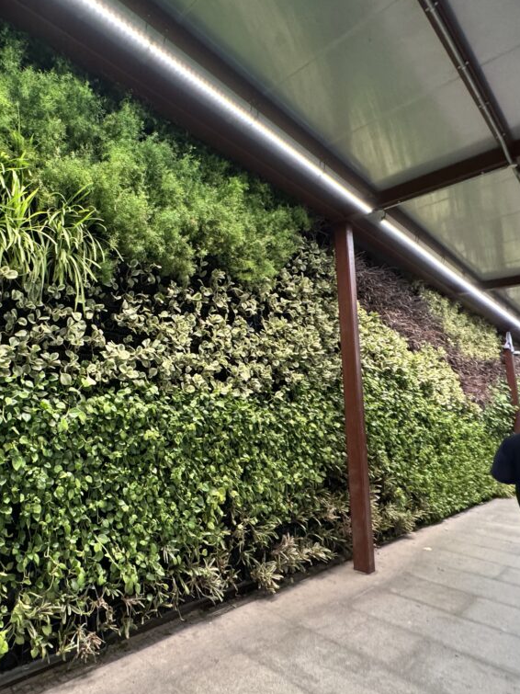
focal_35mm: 19
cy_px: 346
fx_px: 381
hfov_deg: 64.7
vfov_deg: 84.7
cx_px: 132
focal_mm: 2.22
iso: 640
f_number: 2.2
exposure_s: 1/59
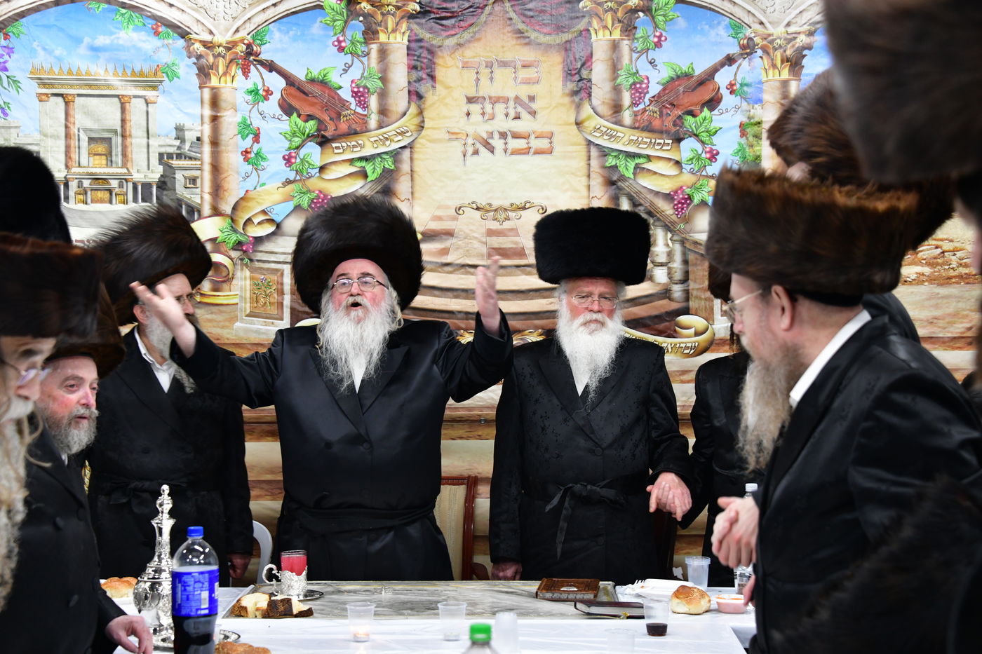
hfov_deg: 32.4
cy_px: 327
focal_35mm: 62
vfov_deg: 21.9
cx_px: 491
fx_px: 1691
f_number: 5.6
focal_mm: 62
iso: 2000
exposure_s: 1/100
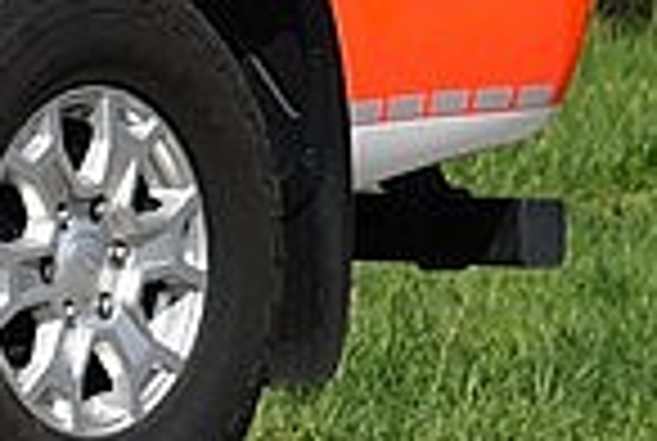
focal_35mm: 523
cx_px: -1305
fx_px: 9564
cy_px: -270
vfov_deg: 2.6
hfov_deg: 3.8
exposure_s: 1/500
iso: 200
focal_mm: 85
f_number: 11
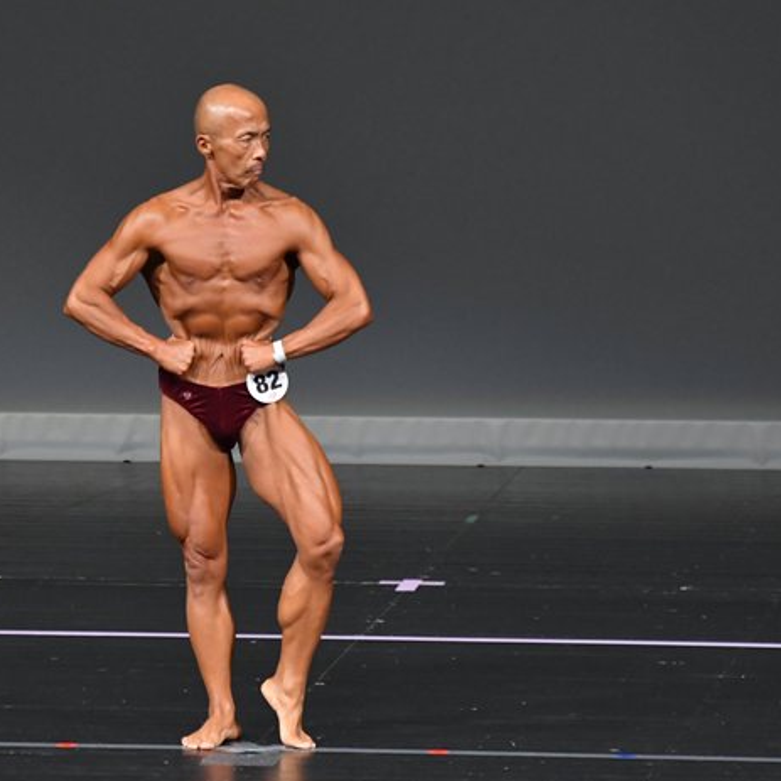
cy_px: 418
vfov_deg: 3.6
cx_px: 210
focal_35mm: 491
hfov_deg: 3.6
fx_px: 12533
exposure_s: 1/400
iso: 4000
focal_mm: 230
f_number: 5.6
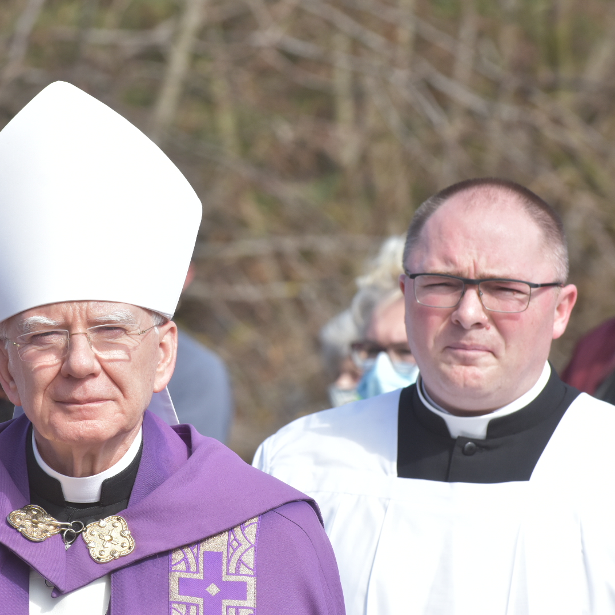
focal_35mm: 336
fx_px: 6746
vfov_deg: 5.2
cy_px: 307
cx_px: 185
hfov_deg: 5.2
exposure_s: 1/1000
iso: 720
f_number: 8
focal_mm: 175
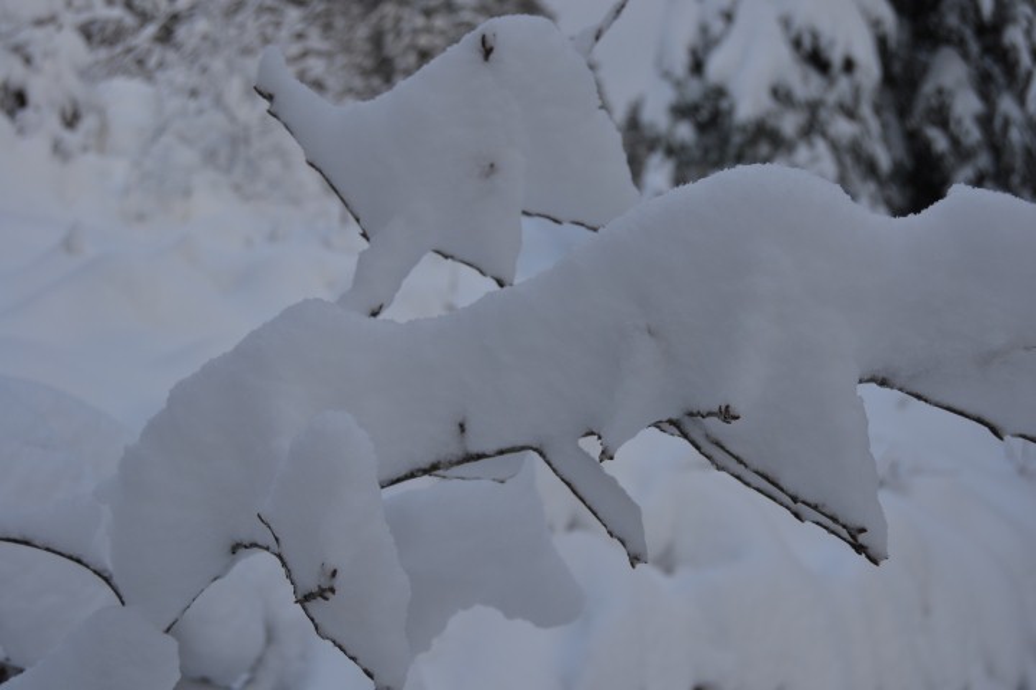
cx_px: 518
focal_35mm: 51
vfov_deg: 26.5
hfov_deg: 38.9
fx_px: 1468
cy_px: 345
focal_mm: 34
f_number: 6.3
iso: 100
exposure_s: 1/160
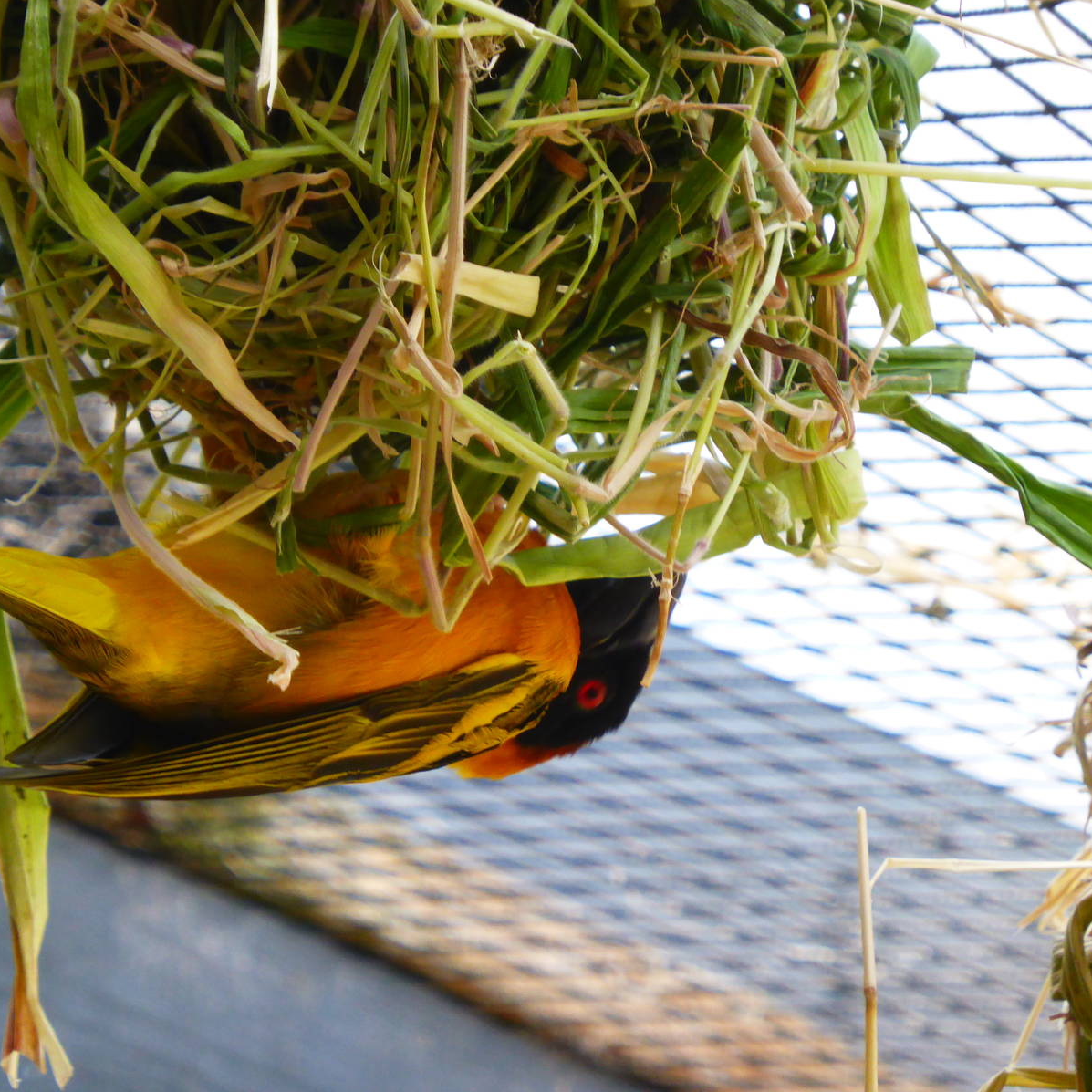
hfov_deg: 4.4
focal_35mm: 397
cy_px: 546
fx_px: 14169
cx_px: 492
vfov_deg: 4.4
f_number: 5.9
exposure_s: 1/100
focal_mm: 60
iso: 320
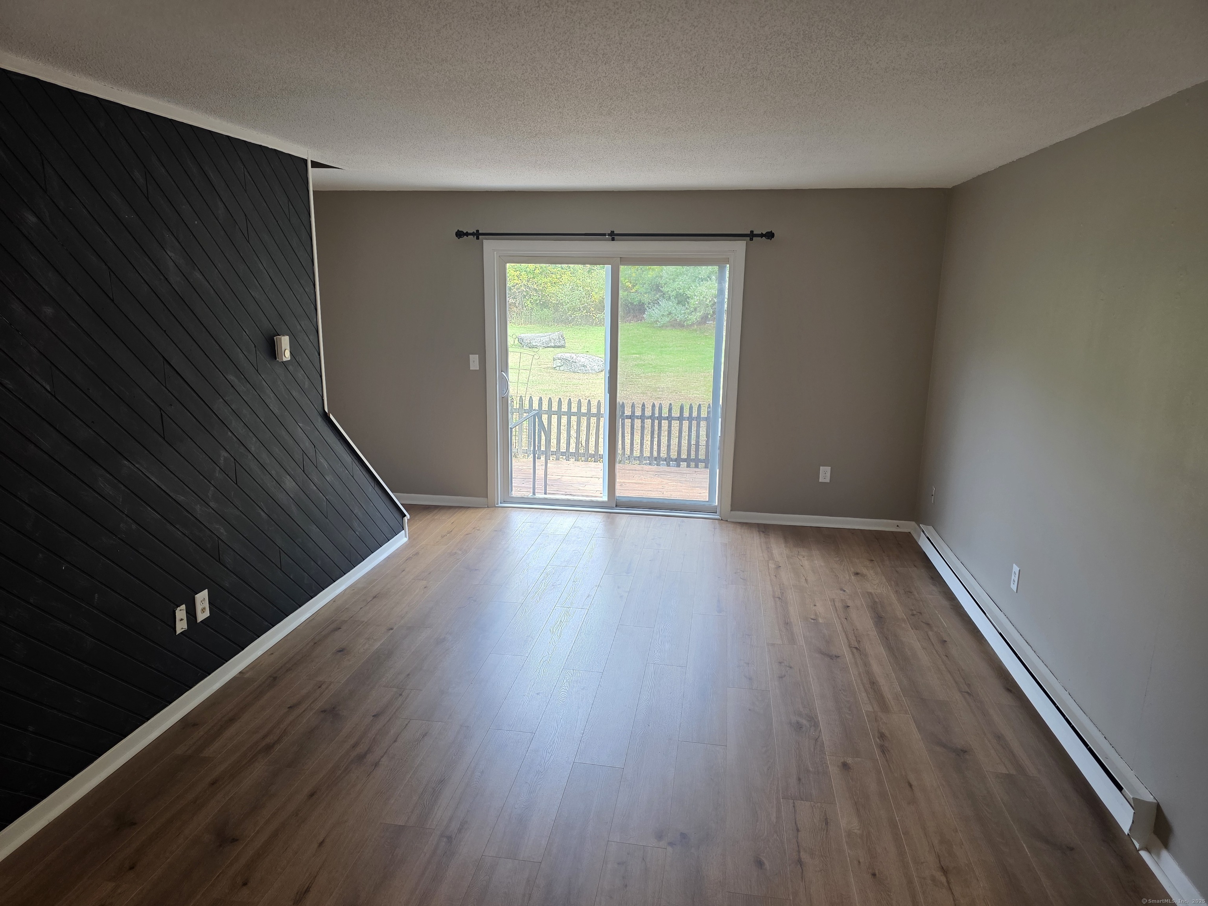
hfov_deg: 73.9
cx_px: 604
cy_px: 453
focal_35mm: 23
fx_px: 803
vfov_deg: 58.9
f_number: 1.7
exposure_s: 1/120
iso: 125
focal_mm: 6.3
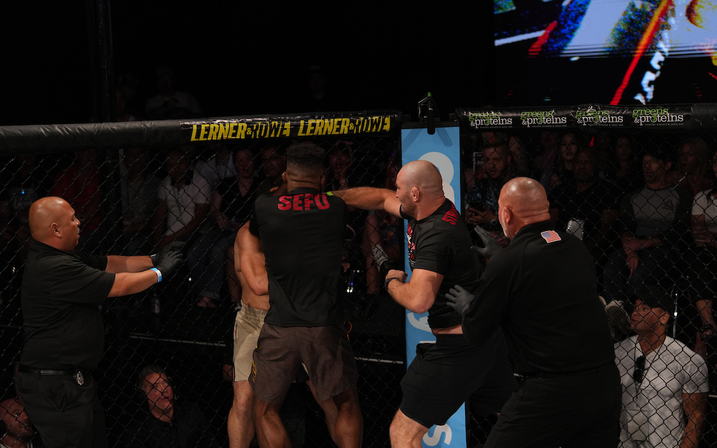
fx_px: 1407
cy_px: 224
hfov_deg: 28.6
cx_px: 356
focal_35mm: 72
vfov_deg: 18.1
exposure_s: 1/1250
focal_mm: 70
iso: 1600
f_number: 2.8
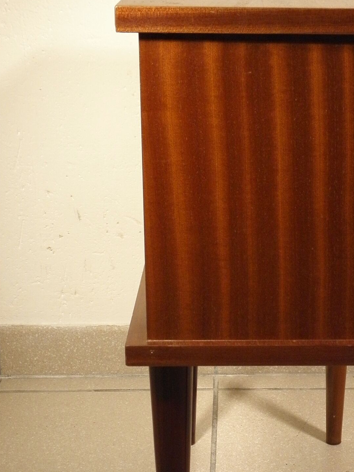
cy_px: 270
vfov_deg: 25.0
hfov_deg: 18.7
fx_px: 1064
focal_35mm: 78
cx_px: 289
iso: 200
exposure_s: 1/20
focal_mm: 7.9
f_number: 3.9
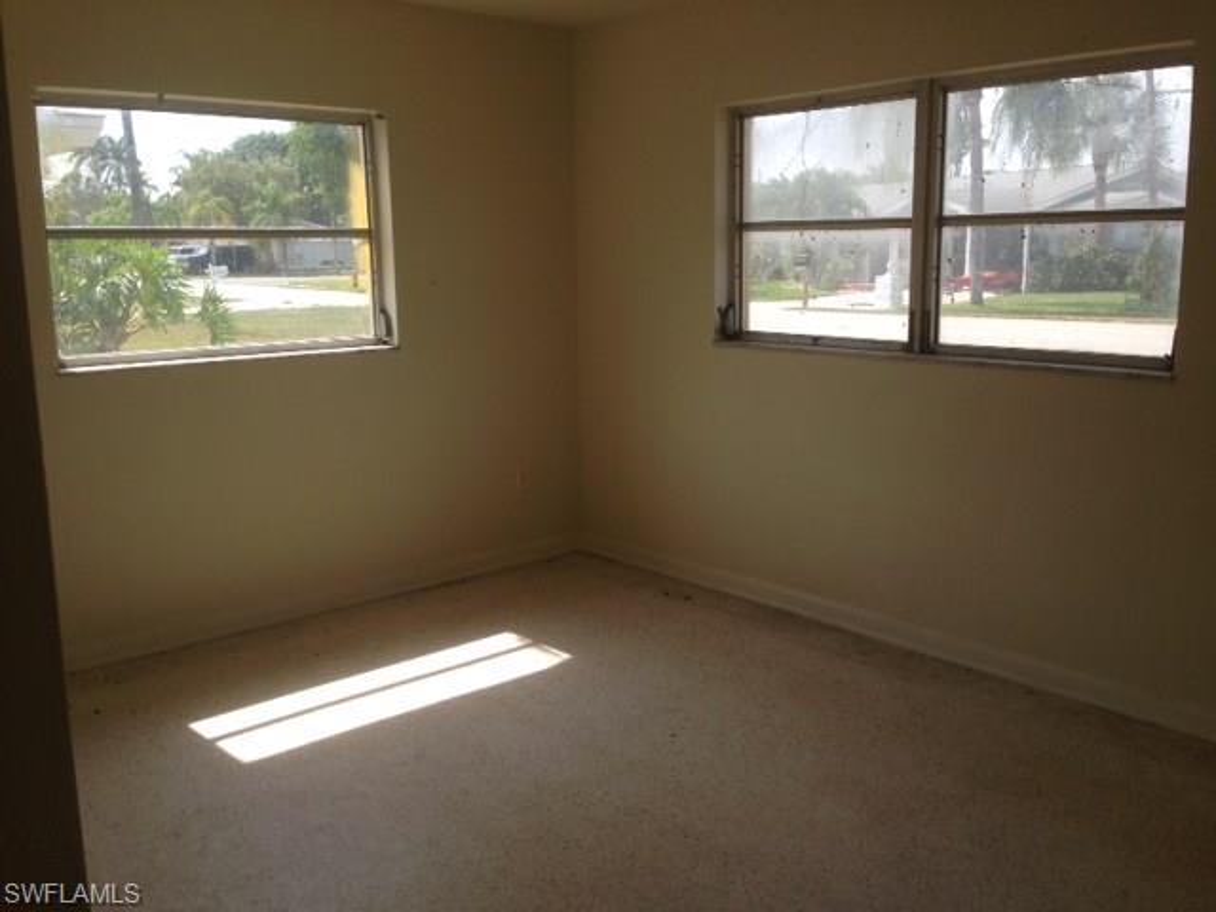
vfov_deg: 42.9
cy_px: 456
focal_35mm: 33
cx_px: 608
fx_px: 1159
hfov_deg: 55.4
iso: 50
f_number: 2.4
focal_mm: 4.12
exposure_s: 1/497
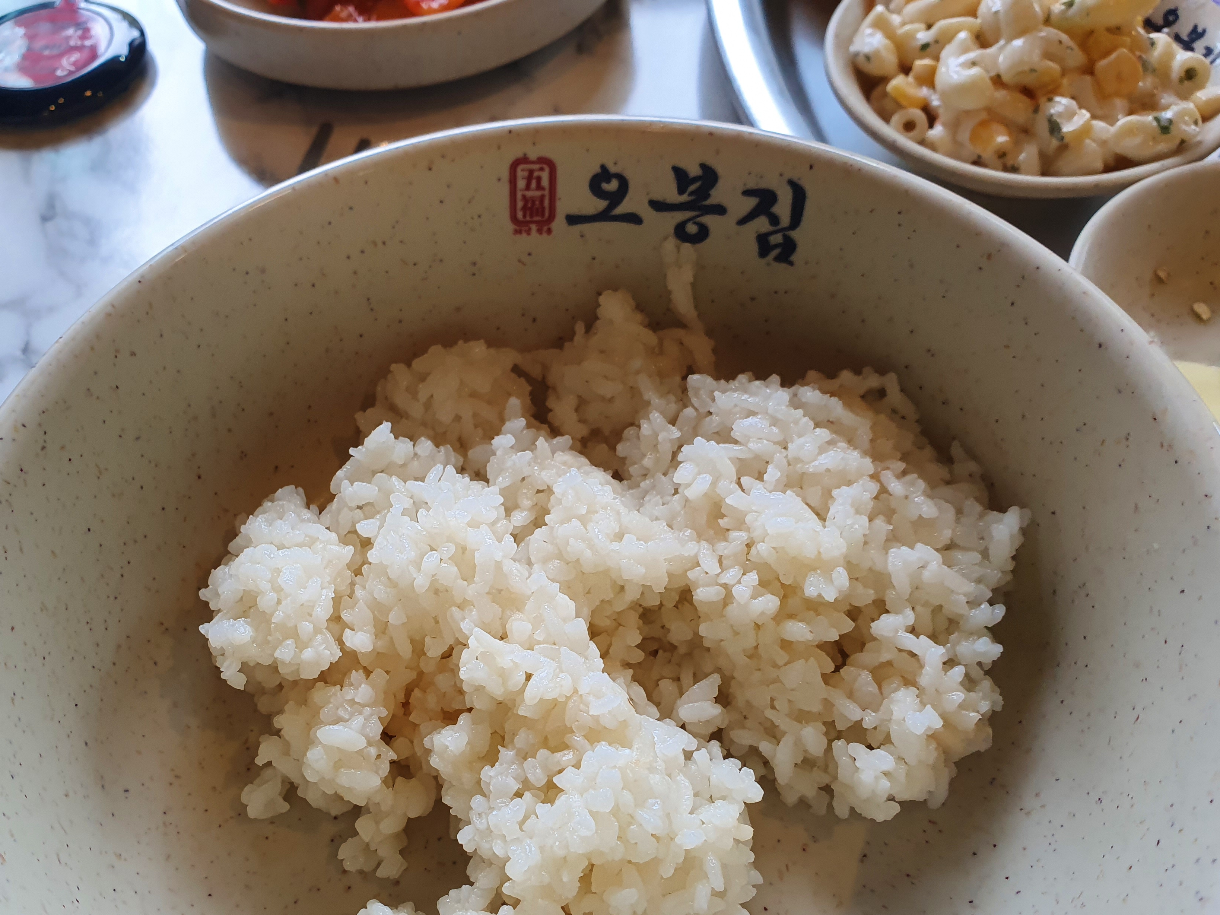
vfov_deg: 43.9
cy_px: 562
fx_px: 1128
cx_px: 529
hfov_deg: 56.6
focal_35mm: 32
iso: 80
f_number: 2.4
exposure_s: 1/120
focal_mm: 4.32
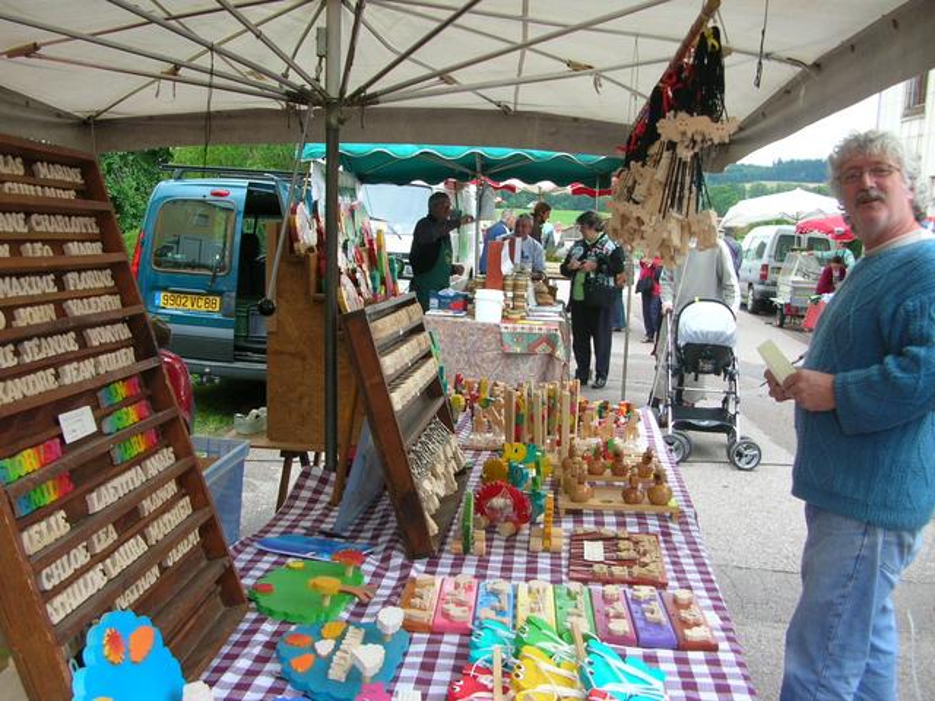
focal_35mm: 35
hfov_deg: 52.6
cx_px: 468
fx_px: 945
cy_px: 350
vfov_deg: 40.7
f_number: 2.8
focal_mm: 5.8
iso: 50
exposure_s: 1/45.8
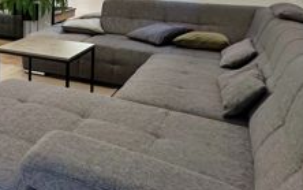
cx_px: -9
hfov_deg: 37.5
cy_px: -12
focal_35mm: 47
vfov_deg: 25.7
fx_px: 388
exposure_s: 1/50
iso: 200
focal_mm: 2.22
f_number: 2.2
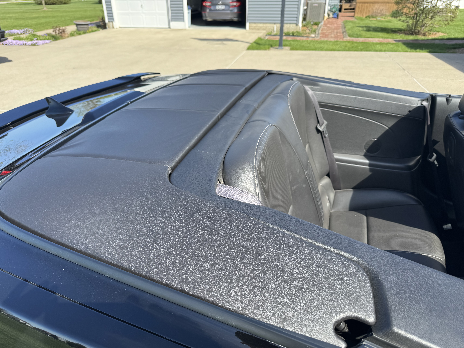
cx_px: 232
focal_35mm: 24
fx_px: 322
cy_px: 174
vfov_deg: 56.8
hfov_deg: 71.6
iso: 80
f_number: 1.78
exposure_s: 1/1425
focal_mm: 6.76
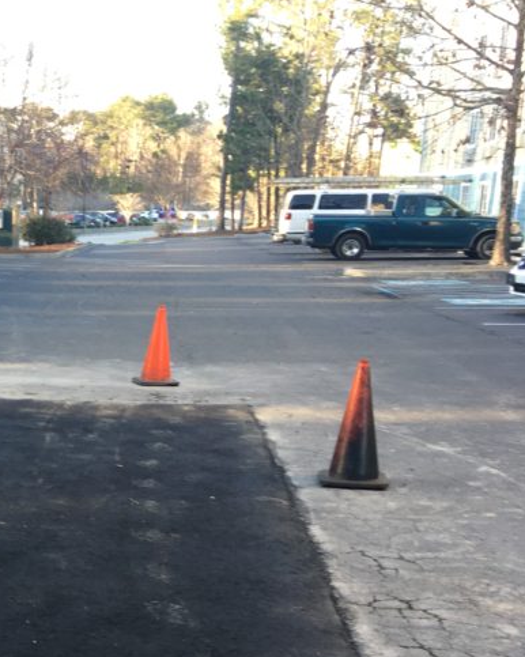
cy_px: 520
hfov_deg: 22.8
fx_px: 1166
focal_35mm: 60
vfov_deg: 30.7
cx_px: -144
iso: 25
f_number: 2.2
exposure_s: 1/60
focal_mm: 4.15
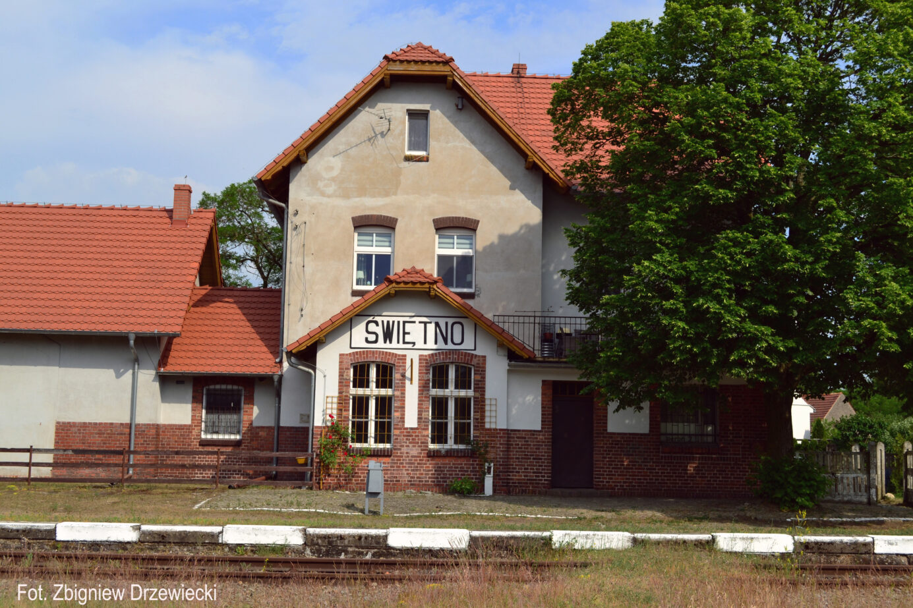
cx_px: 456
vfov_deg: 30.8
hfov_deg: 45.0
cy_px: 304
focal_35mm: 44
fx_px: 1103
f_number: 7.1
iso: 200
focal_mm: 29
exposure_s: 1/400
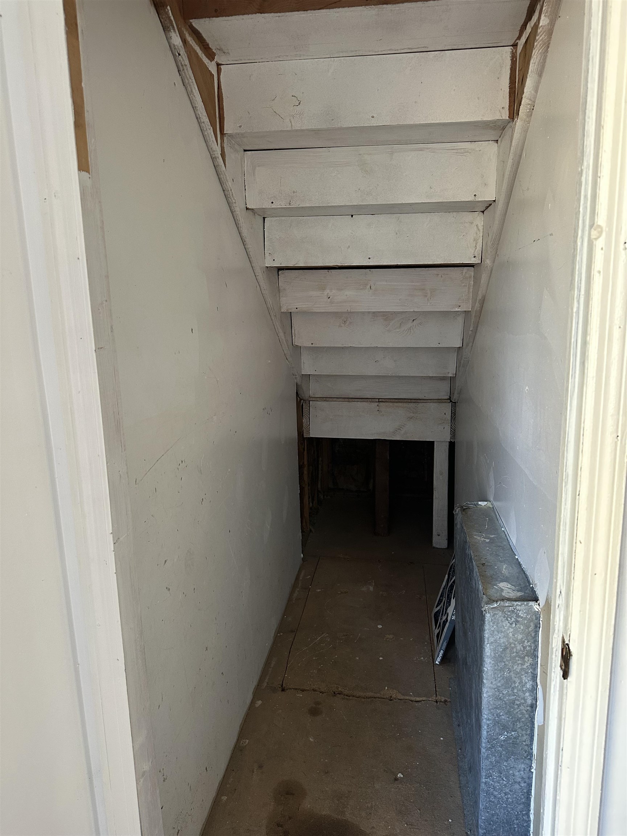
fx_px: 580
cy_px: 418
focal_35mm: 24
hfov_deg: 56.8
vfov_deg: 71.6
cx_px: 314
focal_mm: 6.86
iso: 320
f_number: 1.78
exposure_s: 1/60
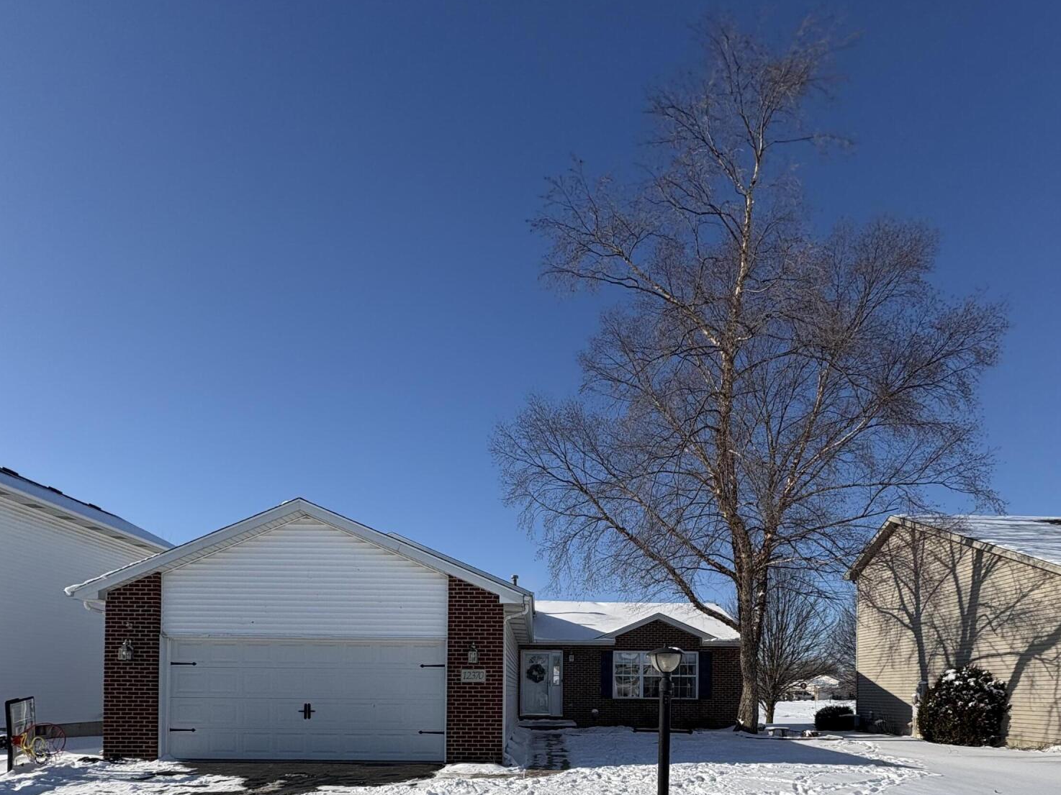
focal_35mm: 19
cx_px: 536
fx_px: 582
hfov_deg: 84.7
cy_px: 689
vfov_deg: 60.1
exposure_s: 1/4630
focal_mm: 2.22
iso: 50
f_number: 2.2
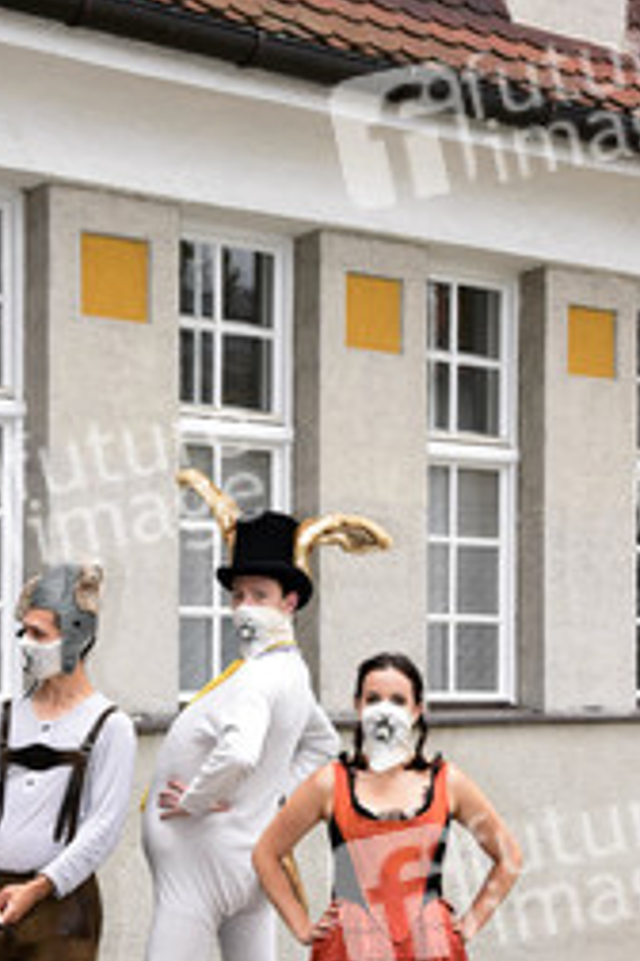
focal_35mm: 73
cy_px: 690
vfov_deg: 27.4
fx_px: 1947
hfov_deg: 18.6
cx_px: 179
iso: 1600
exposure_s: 1/160
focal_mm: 46
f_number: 11
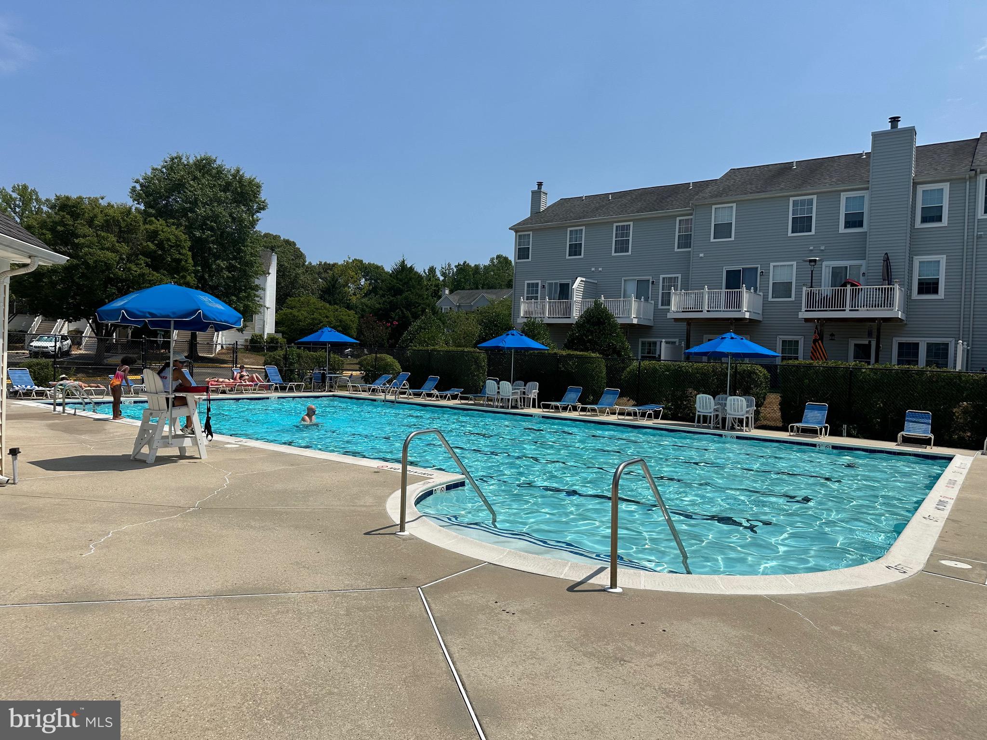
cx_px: 494
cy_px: 370
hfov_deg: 71.6
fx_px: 684
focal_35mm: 24
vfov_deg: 56.8
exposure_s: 1/9709
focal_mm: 6.86
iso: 80
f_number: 1.78
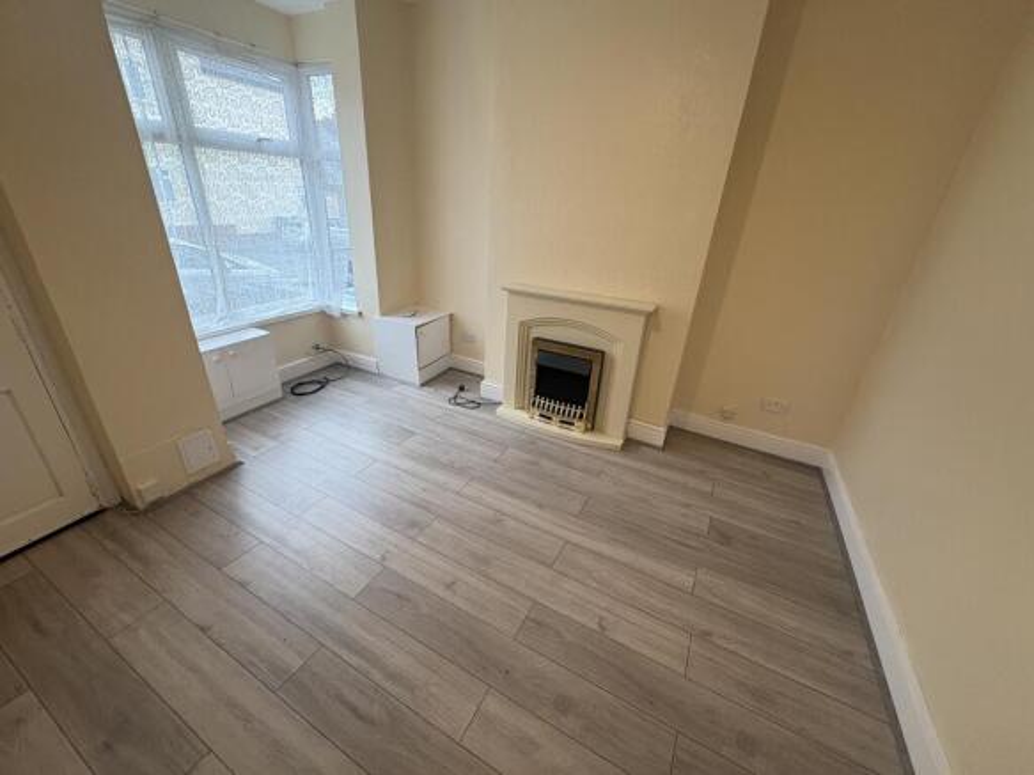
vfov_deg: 85.7
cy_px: 388
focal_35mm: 14
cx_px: 517
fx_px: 418
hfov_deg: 102.1
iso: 160
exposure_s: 1/100
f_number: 2.2
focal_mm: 2.22
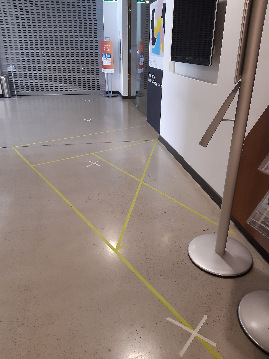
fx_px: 269
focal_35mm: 26
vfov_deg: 67.3
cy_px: 180
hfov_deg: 53.1
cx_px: 134
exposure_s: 1/50
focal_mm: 3.92
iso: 320
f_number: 1.7
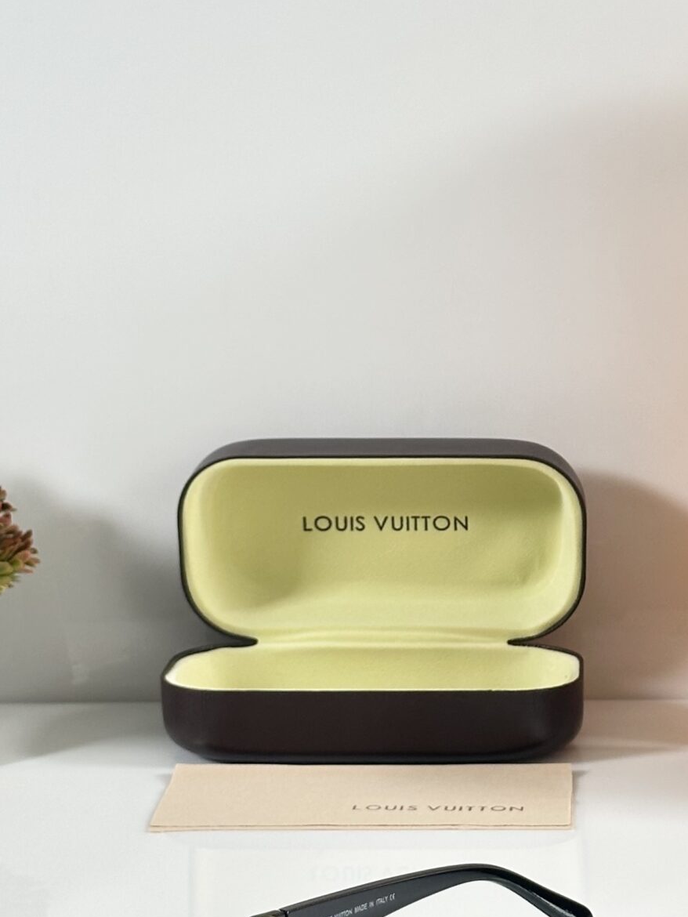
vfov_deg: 18.7
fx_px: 2782
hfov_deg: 14.0
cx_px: 514
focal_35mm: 105
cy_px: 488
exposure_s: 1/100
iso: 100
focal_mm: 6.86
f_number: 1.78
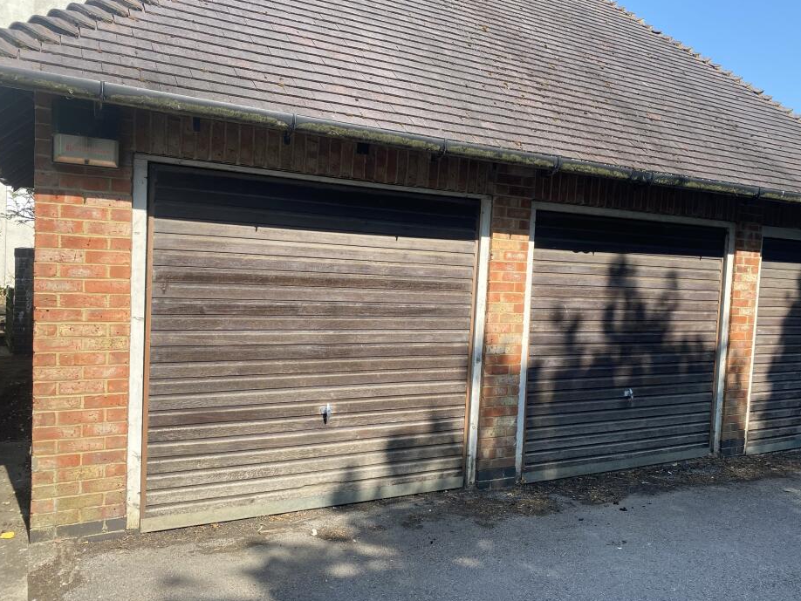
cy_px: 304
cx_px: 437
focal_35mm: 29
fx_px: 671
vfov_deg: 48.2
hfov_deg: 61.5
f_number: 1.8
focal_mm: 4.25
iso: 32
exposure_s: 1/1272
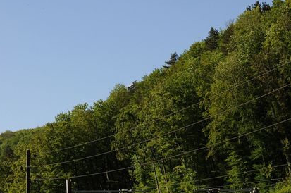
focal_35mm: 130
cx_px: 198
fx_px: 1051
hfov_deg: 15.7
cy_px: 225
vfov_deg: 10.3
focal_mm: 35
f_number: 9
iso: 250
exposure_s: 1/640
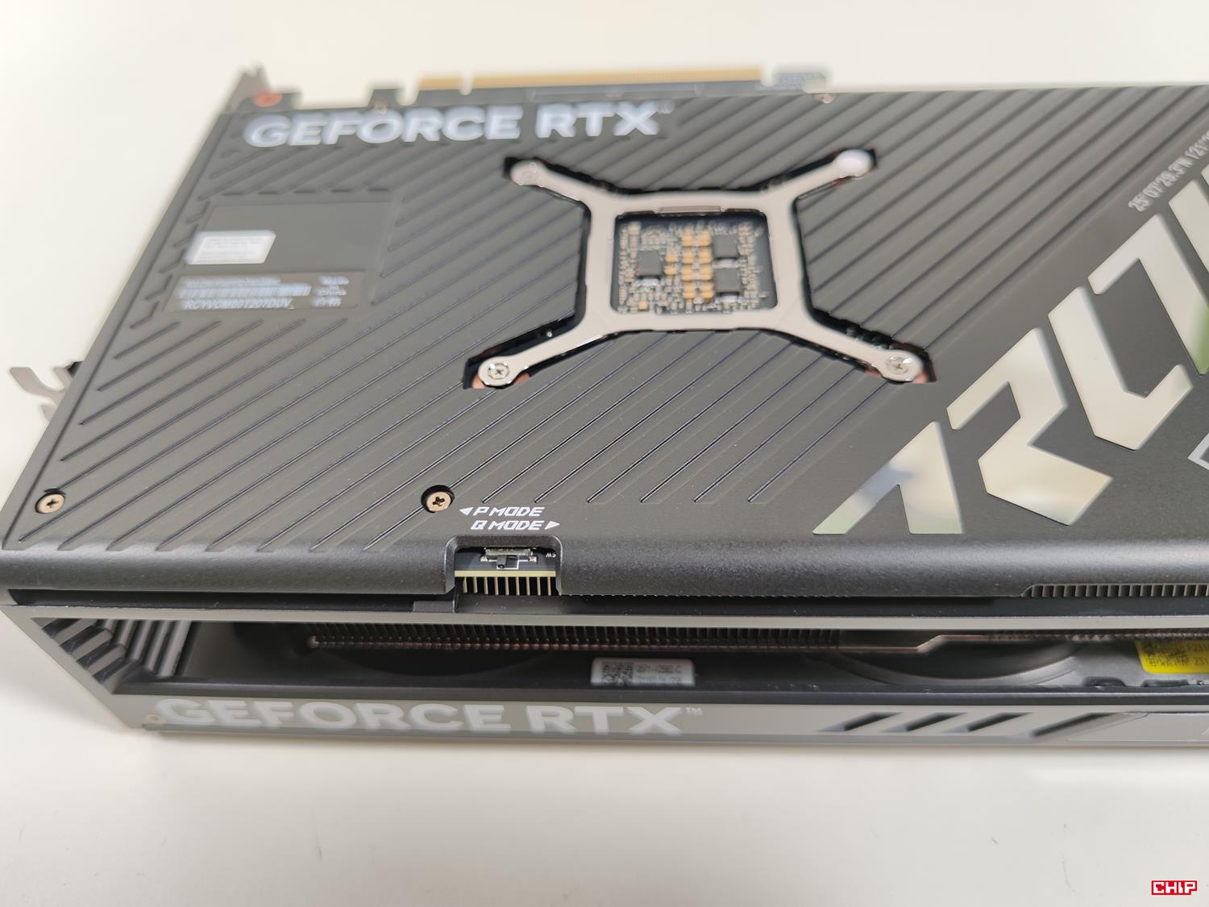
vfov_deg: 54.9
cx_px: 604
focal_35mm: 25
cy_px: 454
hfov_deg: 69.4
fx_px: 873
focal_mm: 6.78
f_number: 1.85
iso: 51
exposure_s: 1/50
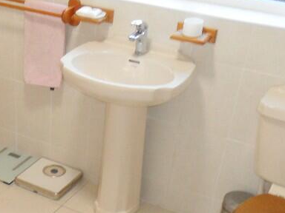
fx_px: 527
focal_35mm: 64
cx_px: 19
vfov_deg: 22.1
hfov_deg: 28.8
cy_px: 209
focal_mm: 3.9
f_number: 3.2
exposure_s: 1/30
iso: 200
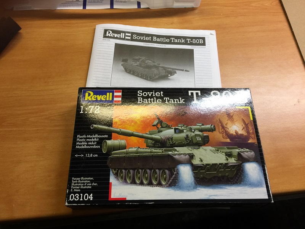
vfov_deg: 48.2
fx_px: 256
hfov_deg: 61.7
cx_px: 152
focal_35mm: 29
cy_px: 114
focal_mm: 4.15
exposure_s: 1/33
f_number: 2.2
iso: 50
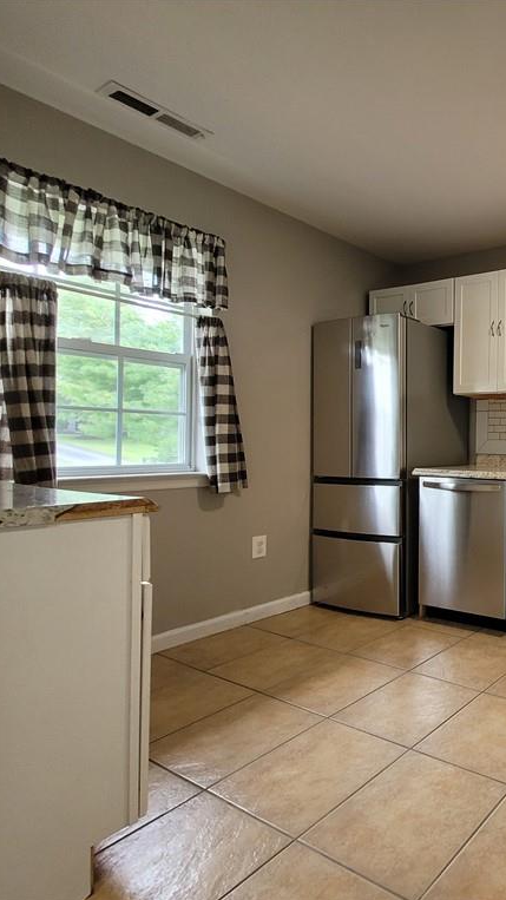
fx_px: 453
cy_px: 451
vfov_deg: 89.6
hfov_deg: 43.2
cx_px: 573
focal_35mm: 19
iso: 160
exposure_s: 1/60
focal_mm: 1.74
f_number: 2.2
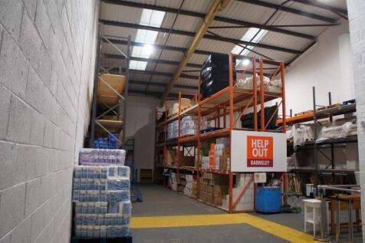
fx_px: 274
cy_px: 122
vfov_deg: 47.9
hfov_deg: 67.4
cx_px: 182
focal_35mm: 27
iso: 1000
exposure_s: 1/160
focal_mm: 18
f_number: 4
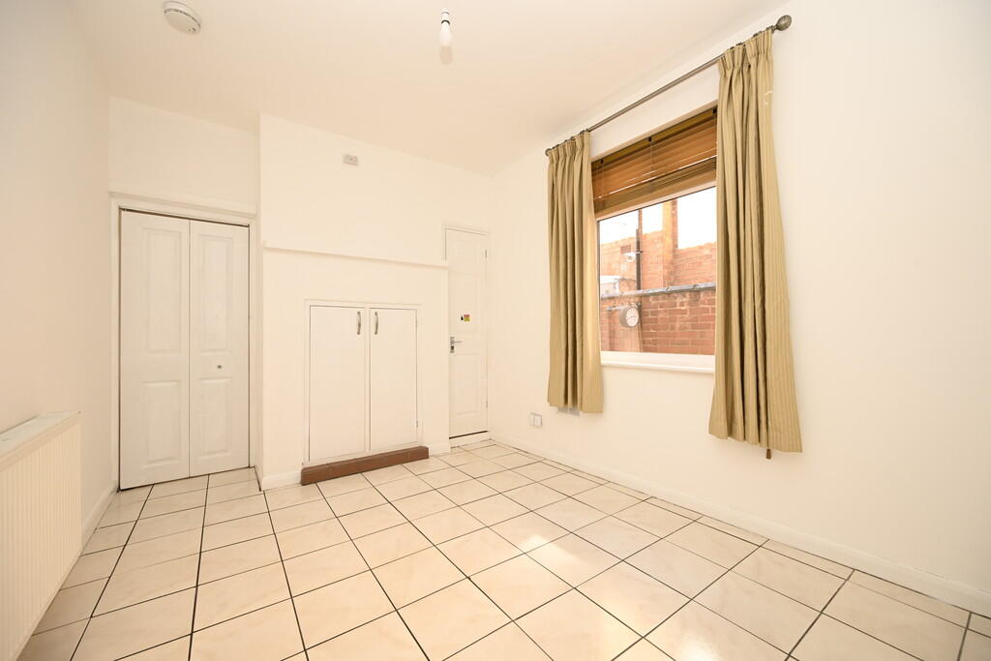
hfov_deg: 104.2
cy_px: 330
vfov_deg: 81.2
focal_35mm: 14
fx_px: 385
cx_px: 496
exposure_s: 1/60
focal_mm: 14
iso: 400
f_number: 5.6
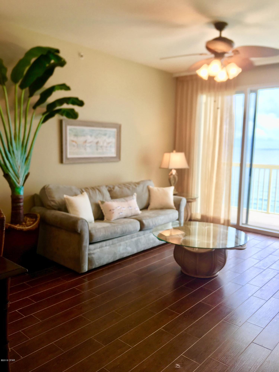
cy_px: 186
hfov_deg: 48.2
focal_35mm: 29
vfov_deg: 61.7
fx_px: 312
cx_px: 140
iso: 25
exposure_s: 1/60
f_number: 2.2
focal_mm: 4.15
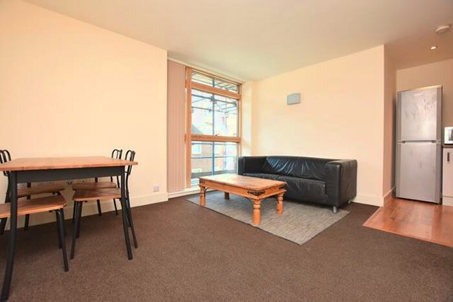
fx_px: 189
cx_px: 226
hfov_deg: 100.4
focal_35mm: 15
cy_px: 151
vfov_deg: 77.4
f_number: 5
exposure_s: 1/100
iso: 800
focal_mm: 10
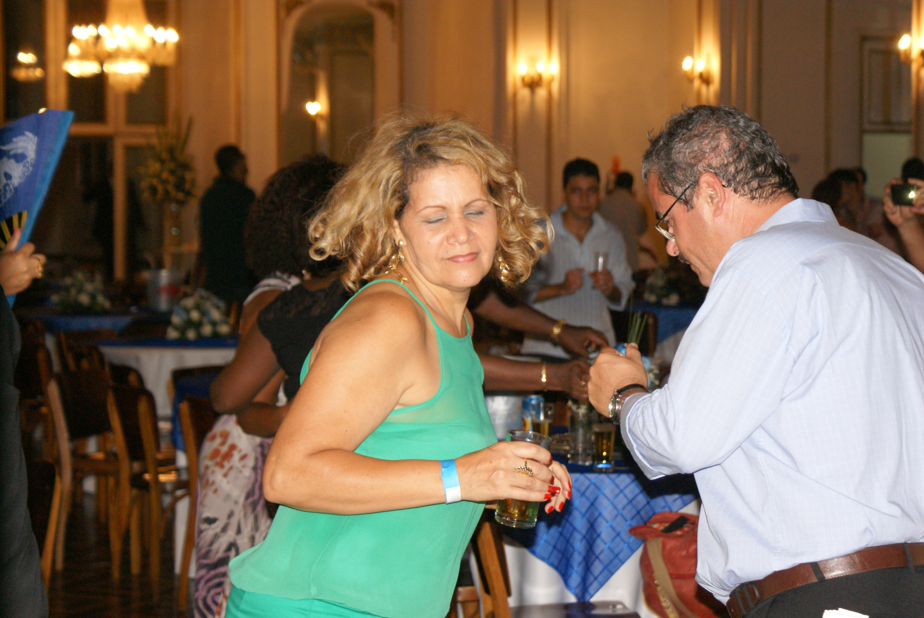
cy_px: 309
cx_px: 462
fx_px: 2312
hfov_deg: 22.6
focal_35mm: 90
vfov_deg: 15.2
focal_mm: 60
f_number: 5.6
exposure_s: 1/100
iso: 800
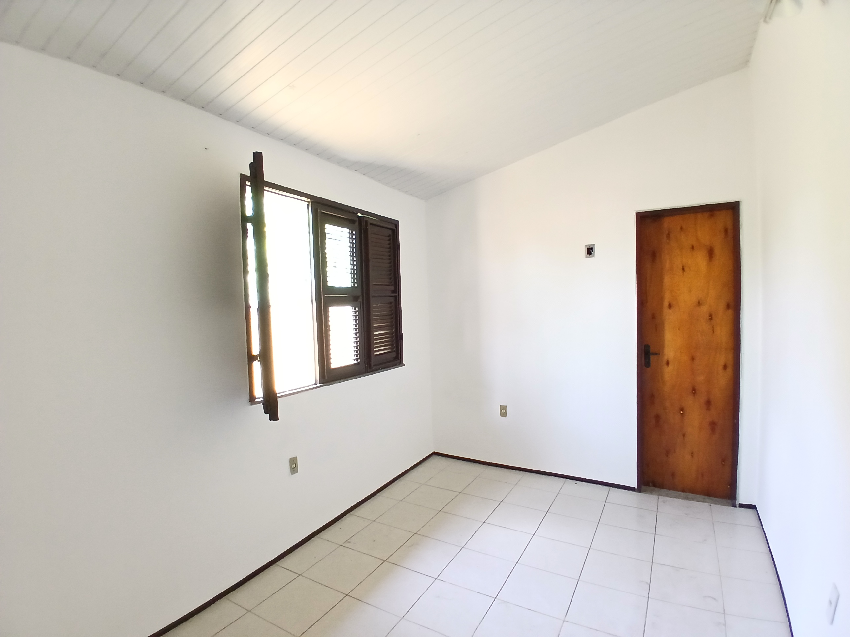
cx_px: 425
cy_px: 318
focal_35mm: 17
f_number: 2.2
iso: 250
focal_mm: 1.4
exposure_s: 1/33.3
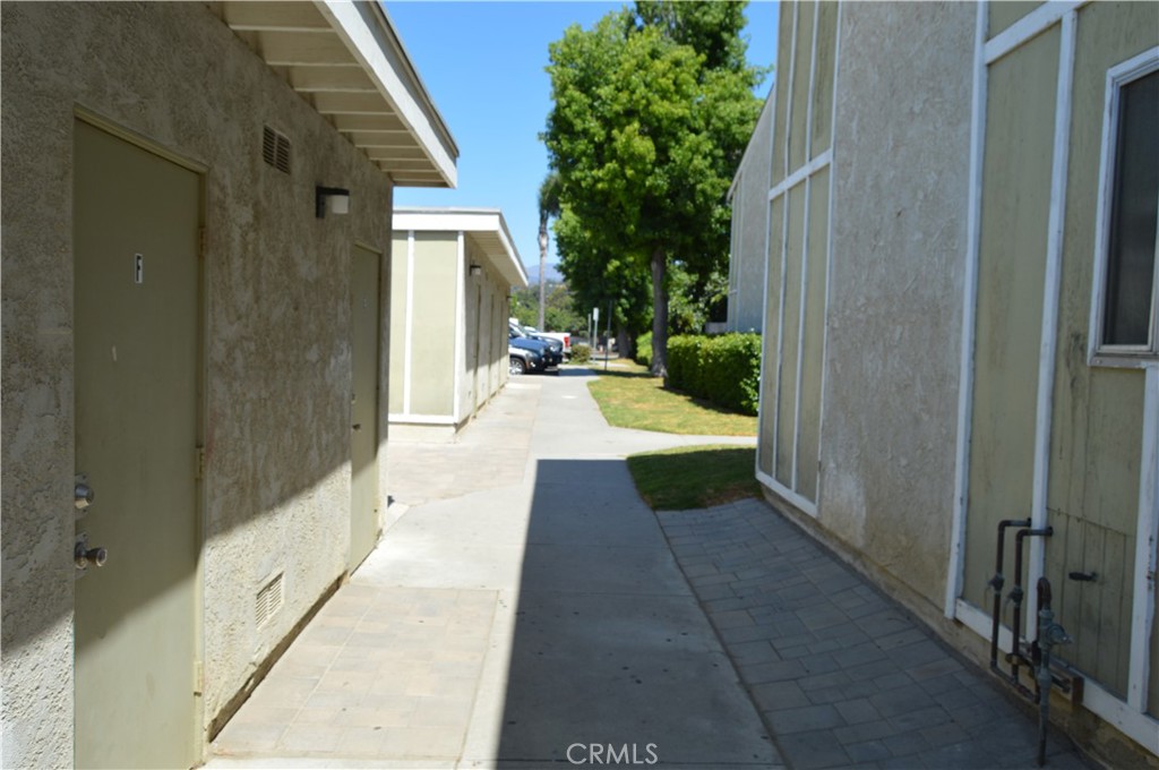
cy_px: 385
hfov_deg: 67.4
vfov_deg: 47.8
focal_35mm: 27
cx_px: 580
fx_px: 868
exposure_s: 1/250
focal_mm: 18
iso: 100
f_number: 8
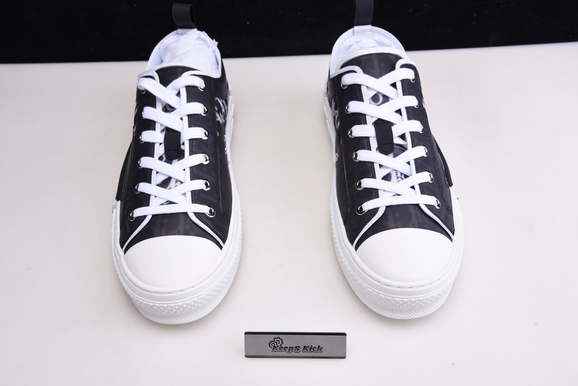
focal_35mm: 41
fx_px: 658
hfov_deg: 47.4
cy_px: 189
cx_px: 288
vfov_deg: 32.6
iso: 100
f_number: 11
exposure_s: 1/125
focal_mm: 40
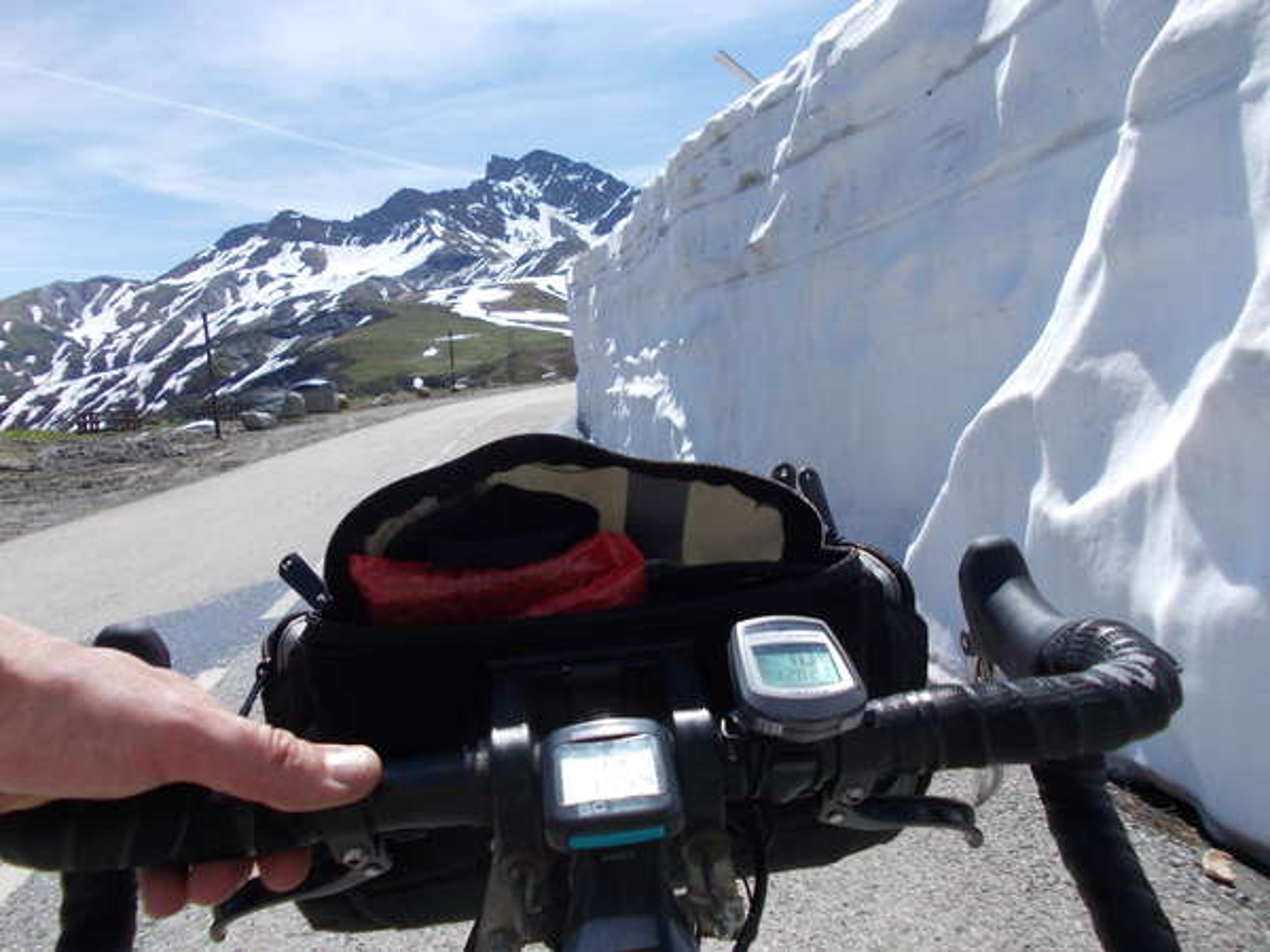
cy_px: 476
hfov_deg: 63.4
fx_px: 1027
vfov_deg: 49.7
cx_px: 635
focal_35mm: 28
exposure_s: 1/400
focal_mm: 4
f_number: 5.4
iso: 80
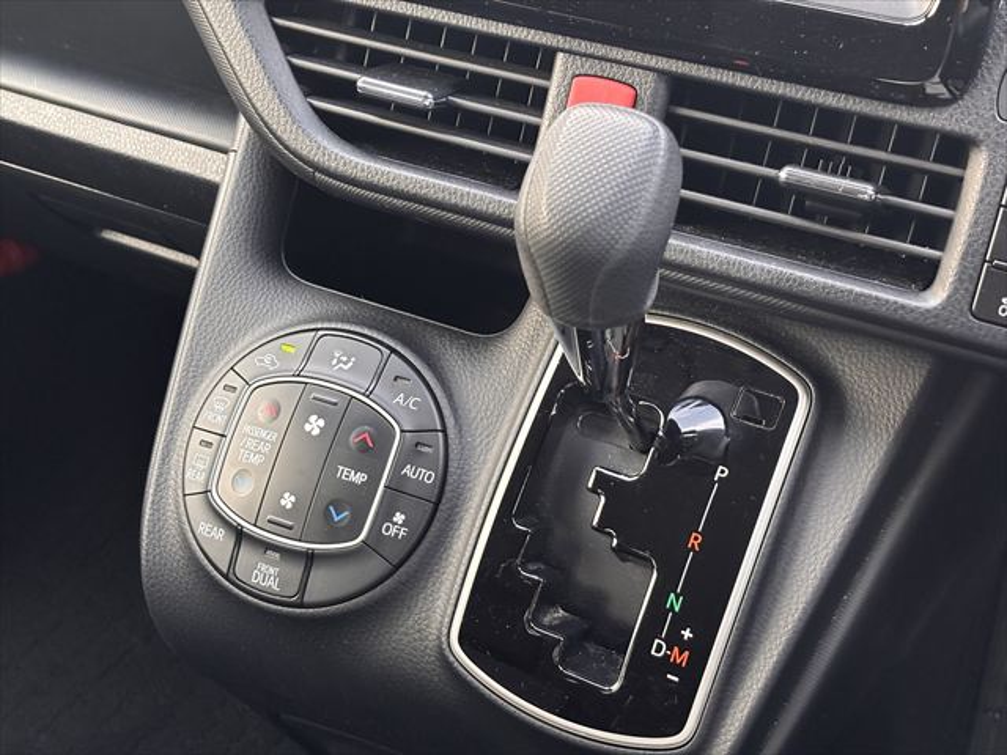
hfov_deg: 36.8
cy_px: 378
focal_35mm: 52
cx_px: 504
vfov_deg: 28.0
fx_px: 1513
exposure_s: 1/40
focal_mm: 5.96
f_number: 1.6
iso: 320
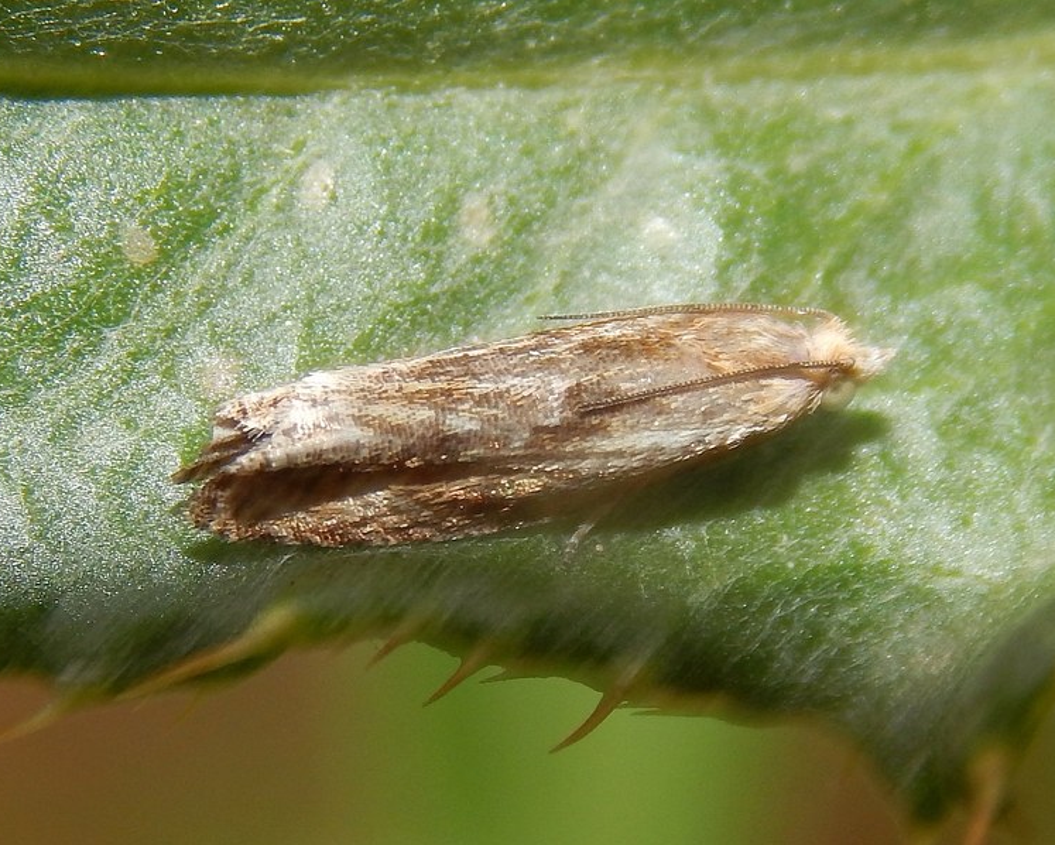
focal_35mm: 138
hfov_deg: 14.0
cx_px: 547
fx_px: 4310
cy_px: 422
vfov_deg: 11.2
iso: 125
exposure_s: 1/40
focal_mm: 23.4
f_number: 9.6
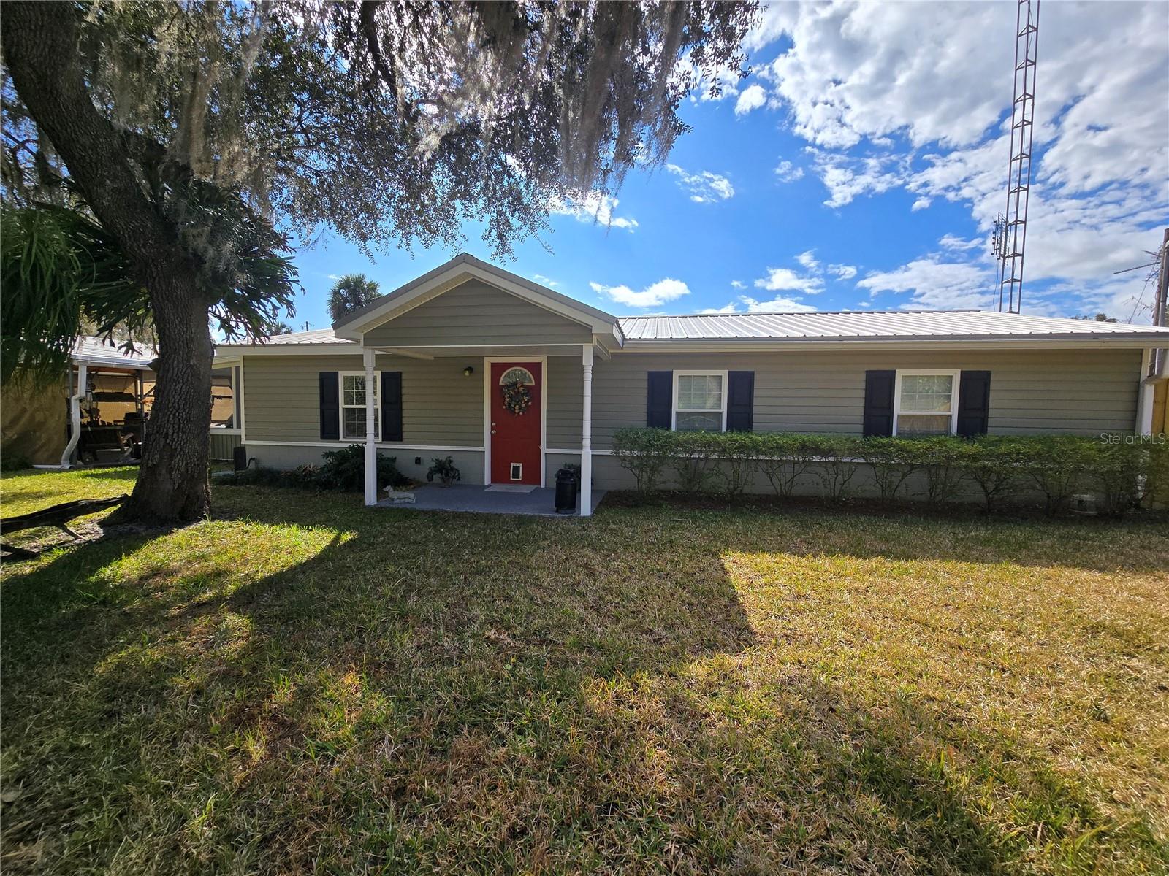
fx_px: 439
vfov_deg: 89.9
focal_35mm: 13
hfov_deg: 106.2
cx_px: 584
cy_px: 438
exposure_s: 1/2246
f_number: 2.2
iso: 50
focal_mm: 2.2
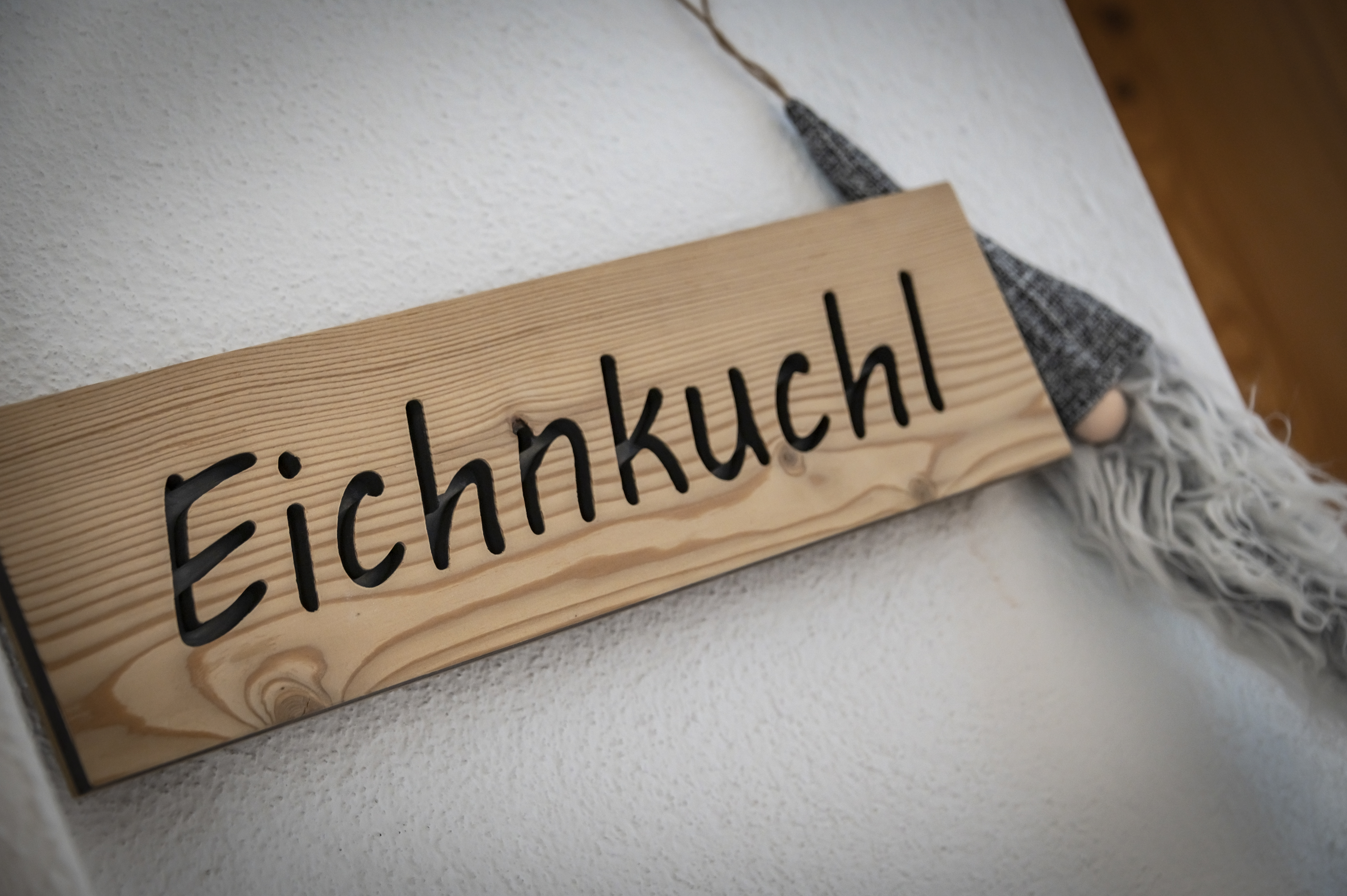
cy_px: 452
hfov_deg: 27.7
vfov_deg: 18.6
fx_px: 2730
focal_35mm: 73
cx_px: 683
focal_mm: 72
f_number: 5
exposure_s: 1/100
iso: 2500
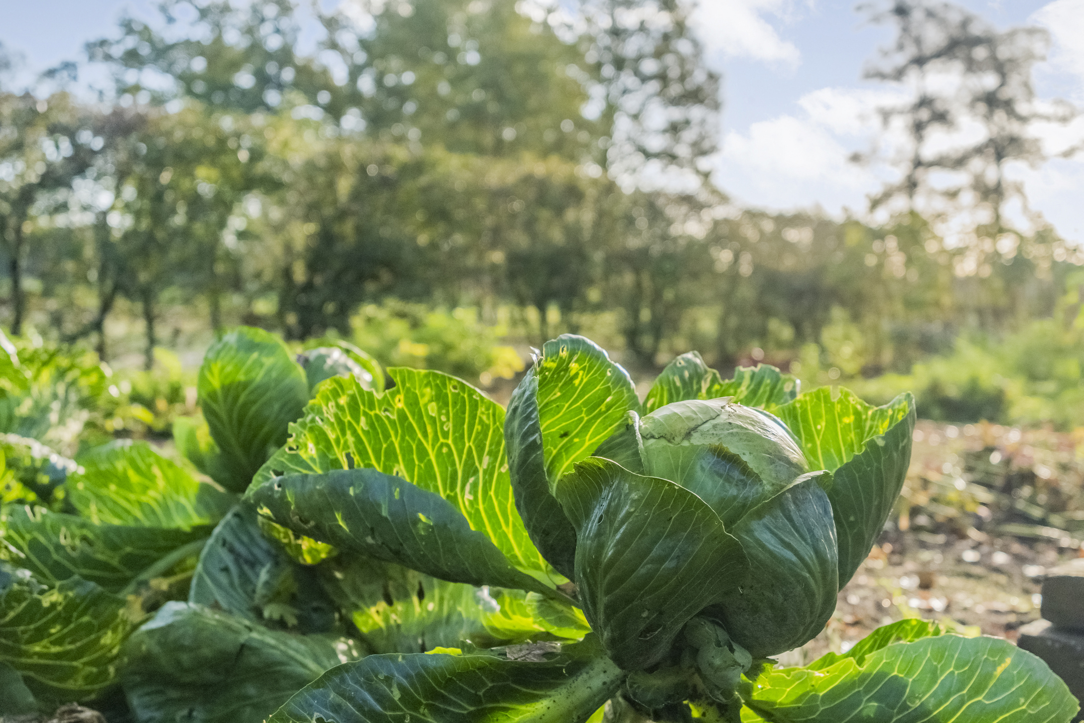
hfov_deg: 48.5
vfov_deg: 33.4
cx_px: 542
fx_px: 1204
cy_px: 362
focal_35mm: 40
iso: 1000
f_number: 2.8
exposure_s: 1/2000
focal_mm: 27
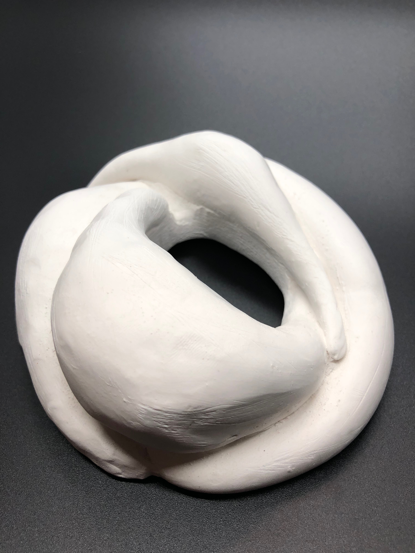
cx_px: 208
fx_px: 448
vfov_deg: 63.4
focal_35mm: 28
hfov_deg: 49.7
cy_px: 276
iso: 32
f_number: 1.8
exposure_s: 1/120
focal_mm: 4
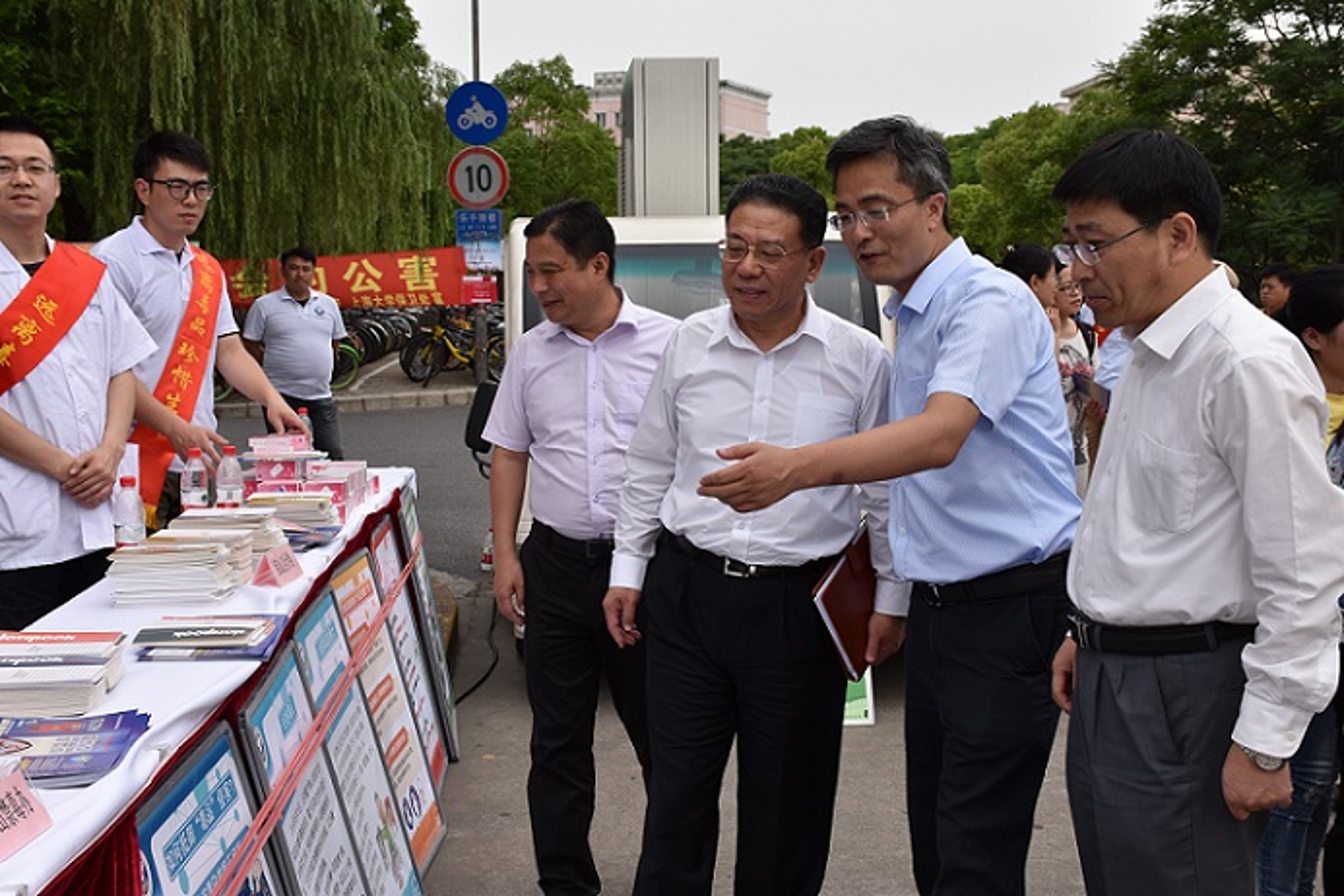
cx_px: 672
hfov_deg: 43.6
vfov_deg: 29.9
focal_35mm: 45
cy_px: 448
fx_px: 1680
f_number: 8
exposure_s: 1/250
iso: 200
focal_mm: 30
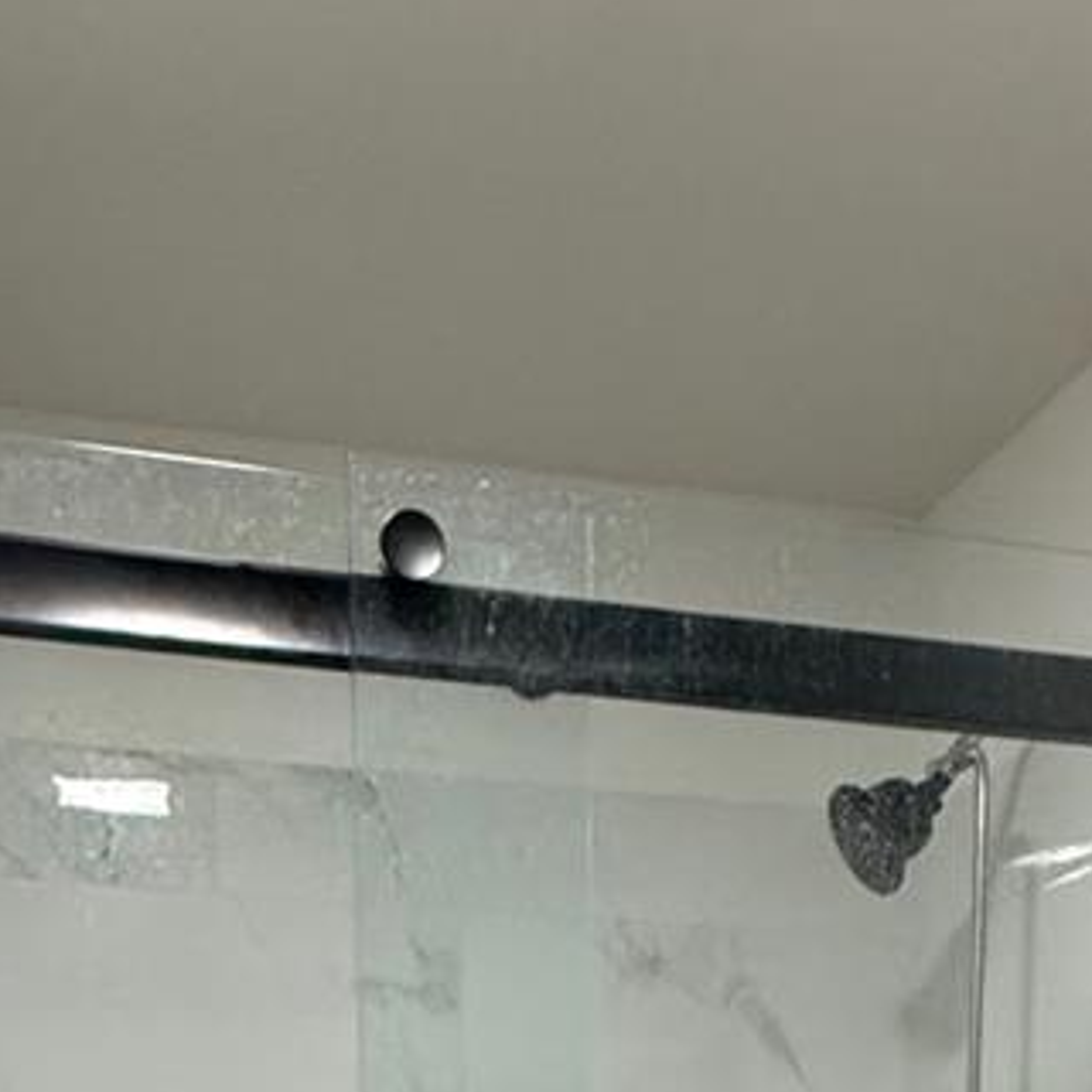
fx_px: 2070
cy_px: 1768
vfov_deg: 22.4
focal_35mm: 58
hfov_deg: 29.5
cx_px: 630
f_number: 2.2
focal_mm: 2.22
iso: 640
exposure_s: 1/60
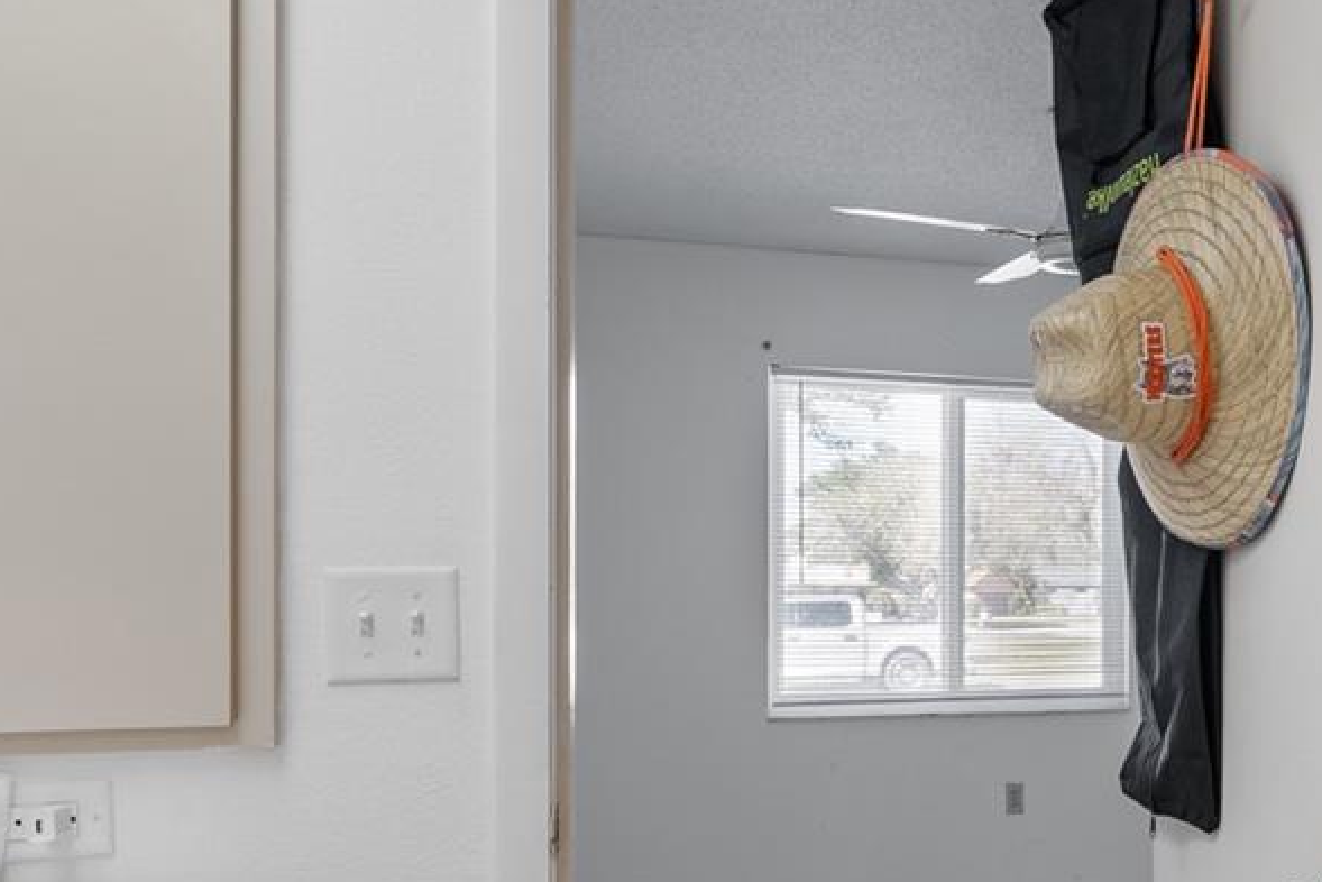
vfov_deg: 34.4
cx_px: 1279
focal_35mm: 38
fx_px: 1396
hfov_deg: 44.3
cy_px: 649
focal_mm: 14
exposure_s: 1/8
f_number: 8
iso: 400
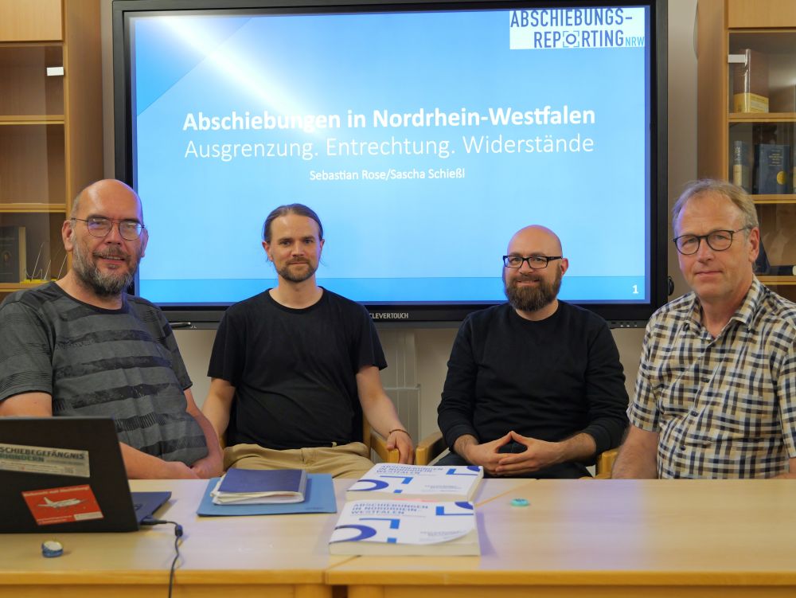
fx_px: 1058
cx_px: 398
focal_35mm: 46
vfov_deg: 31.5
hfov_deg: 41.2
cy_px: 299
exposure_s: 1/60
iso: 800
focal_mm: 23
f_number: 3.4
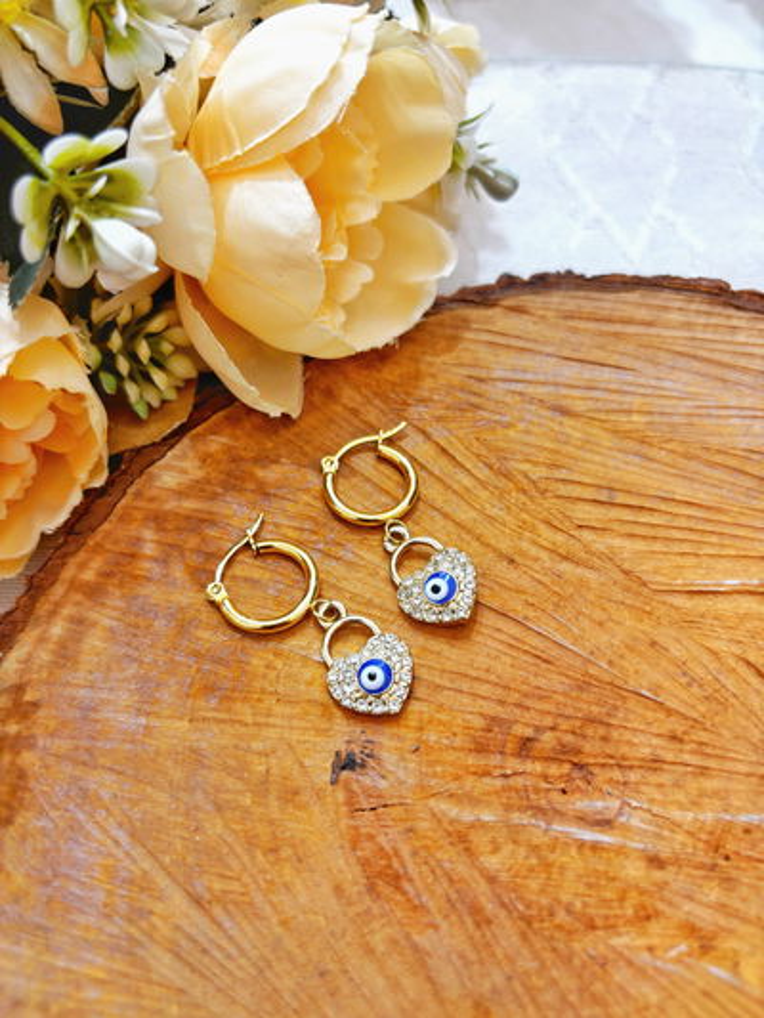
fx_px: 765
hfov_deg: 53.1
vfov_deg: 67.3
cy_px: 509
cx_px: 382
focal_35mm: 26
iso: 64
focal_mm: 5.96
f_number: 1.6
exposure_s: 1/50
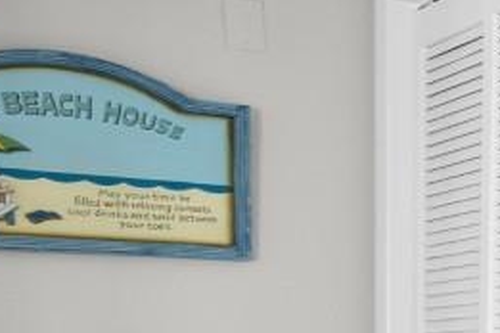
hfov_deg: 13.0
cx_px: 1341
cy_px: 327
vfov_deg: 14.5
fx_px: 1292
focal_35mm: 93
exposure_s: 1/40
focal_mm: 10
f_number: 4.5
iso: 100
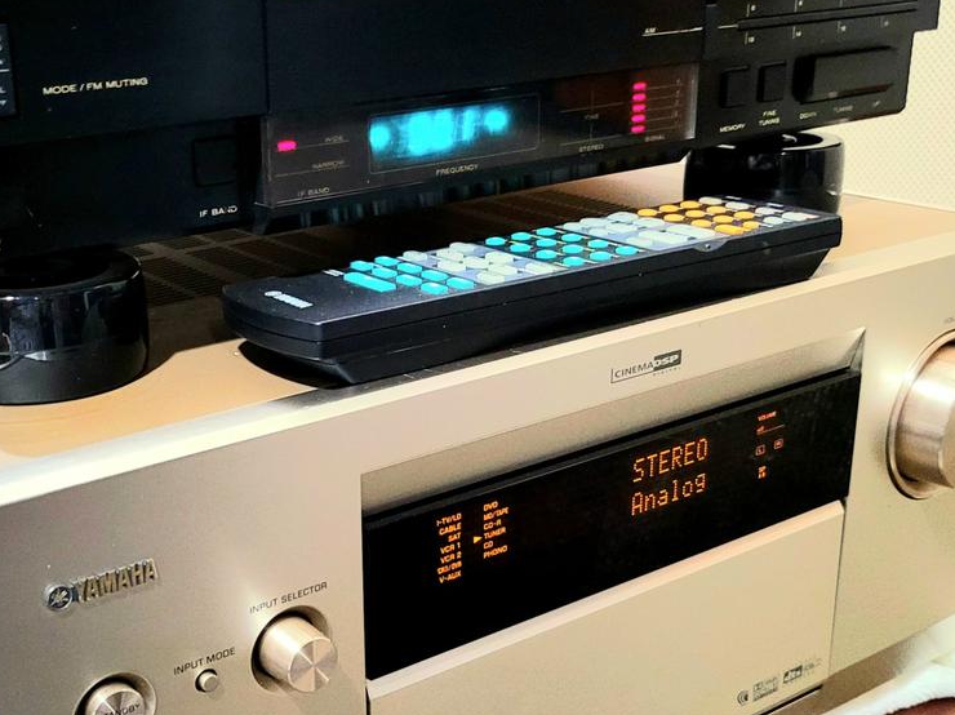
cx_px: 319
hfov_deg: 41.6
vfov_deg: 31.8
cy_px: 503
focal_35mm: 45
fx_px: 1241
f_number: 1.8
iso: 640
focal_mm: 5
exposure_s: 1/40
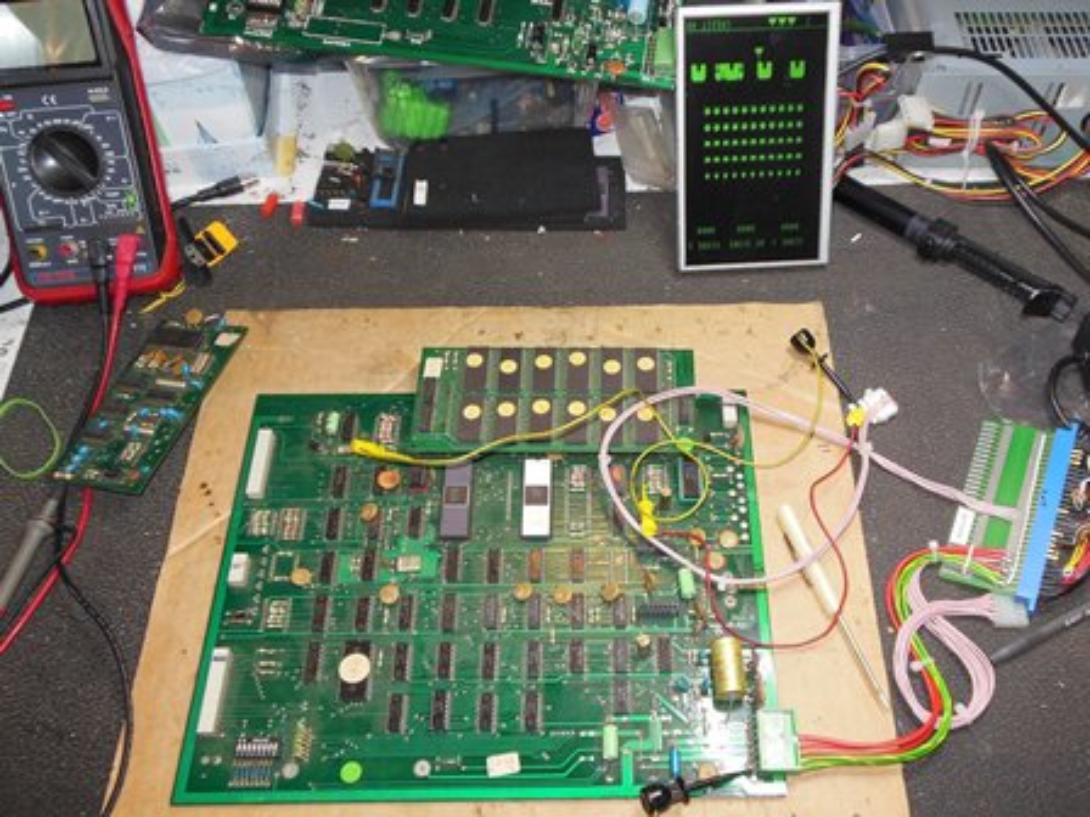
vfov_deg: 48.2
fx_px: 913
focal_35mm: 29
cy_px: 408
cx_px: 545
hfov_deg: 61.7
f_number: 3.3
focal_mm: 5.2
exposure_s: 1/25
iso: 200
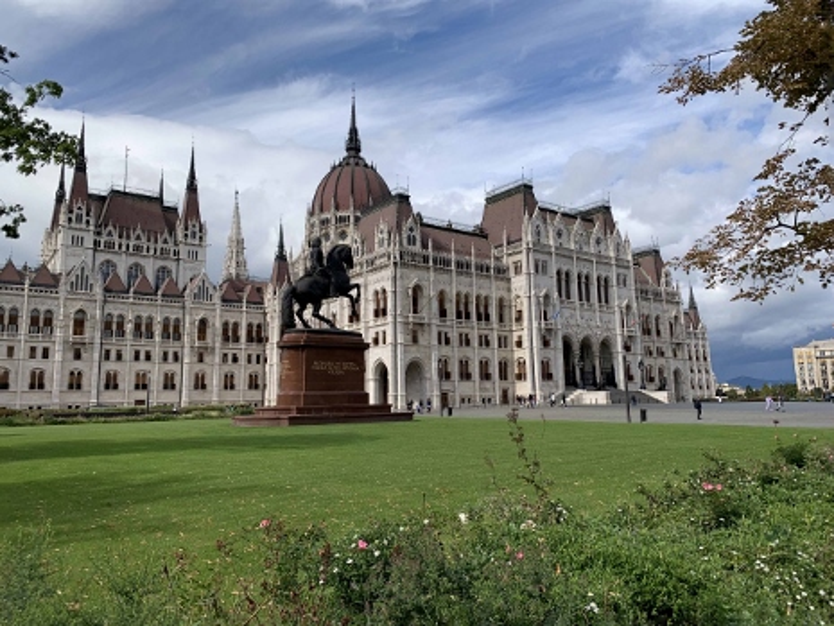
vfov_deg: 53.1
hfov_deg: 67.3
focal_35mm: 26
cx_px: 417
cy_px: 313
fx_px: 627
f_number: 1.8
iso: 25
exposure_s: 1/3401
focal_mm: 4.25
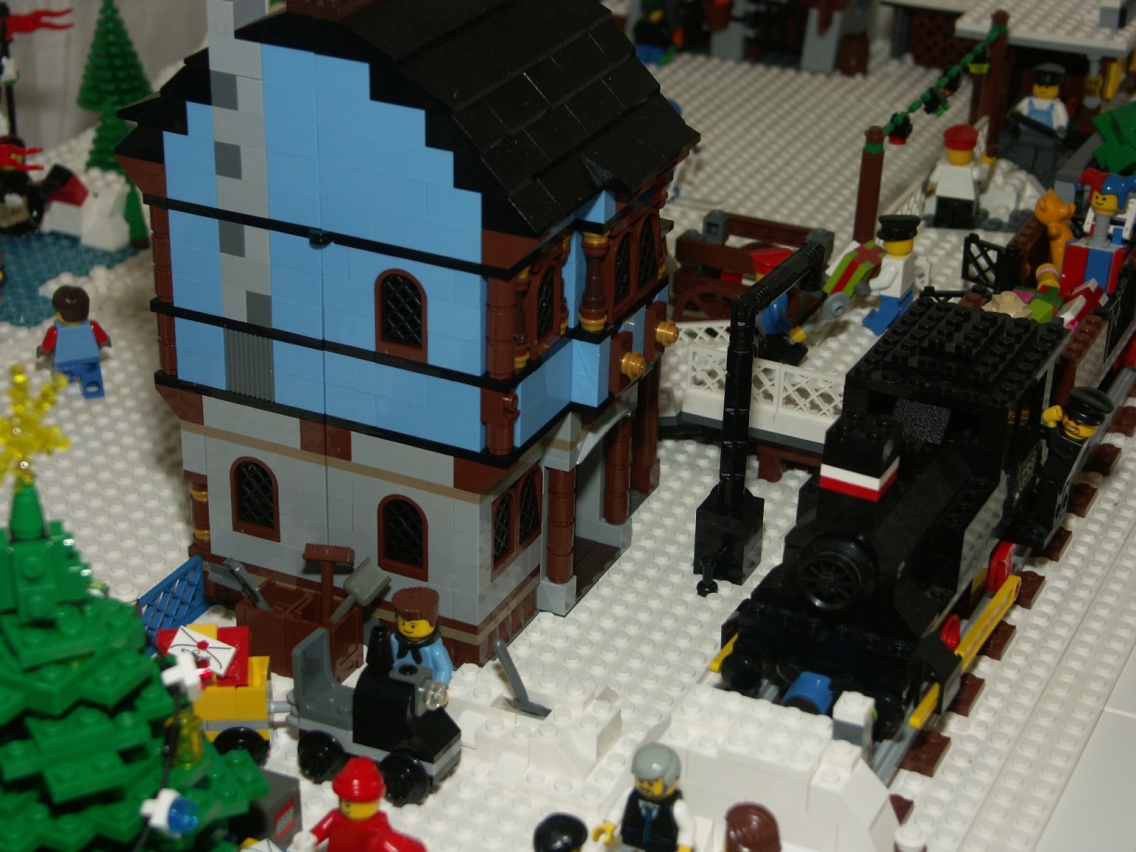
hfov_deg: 26.7
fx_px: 2396
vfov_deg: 20.2
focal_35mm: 73
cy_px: 426
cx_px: 568
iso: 100
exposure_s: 1/60
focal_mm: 18.68
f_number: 3.2
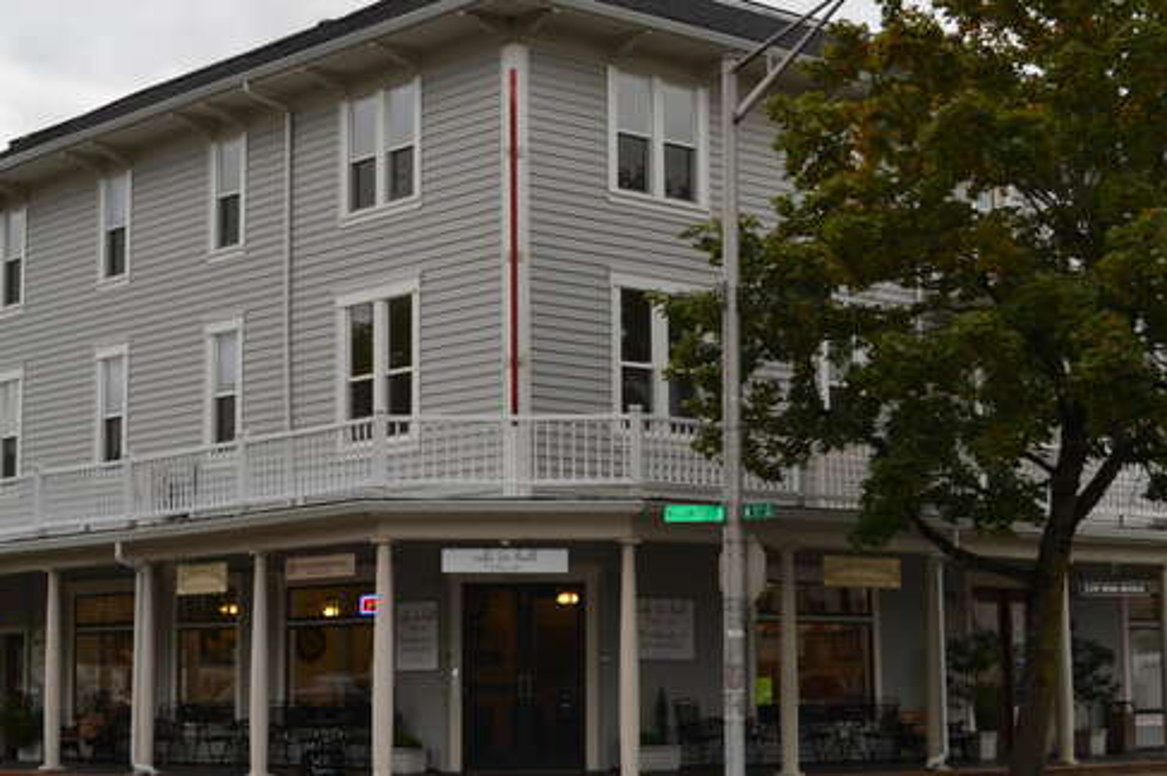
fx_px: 2235
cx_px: 594
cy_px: 329
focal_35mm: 69
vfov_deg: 19.7
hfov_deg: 29.3
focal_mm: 28
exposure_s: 1/125
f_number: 4.5
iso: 160
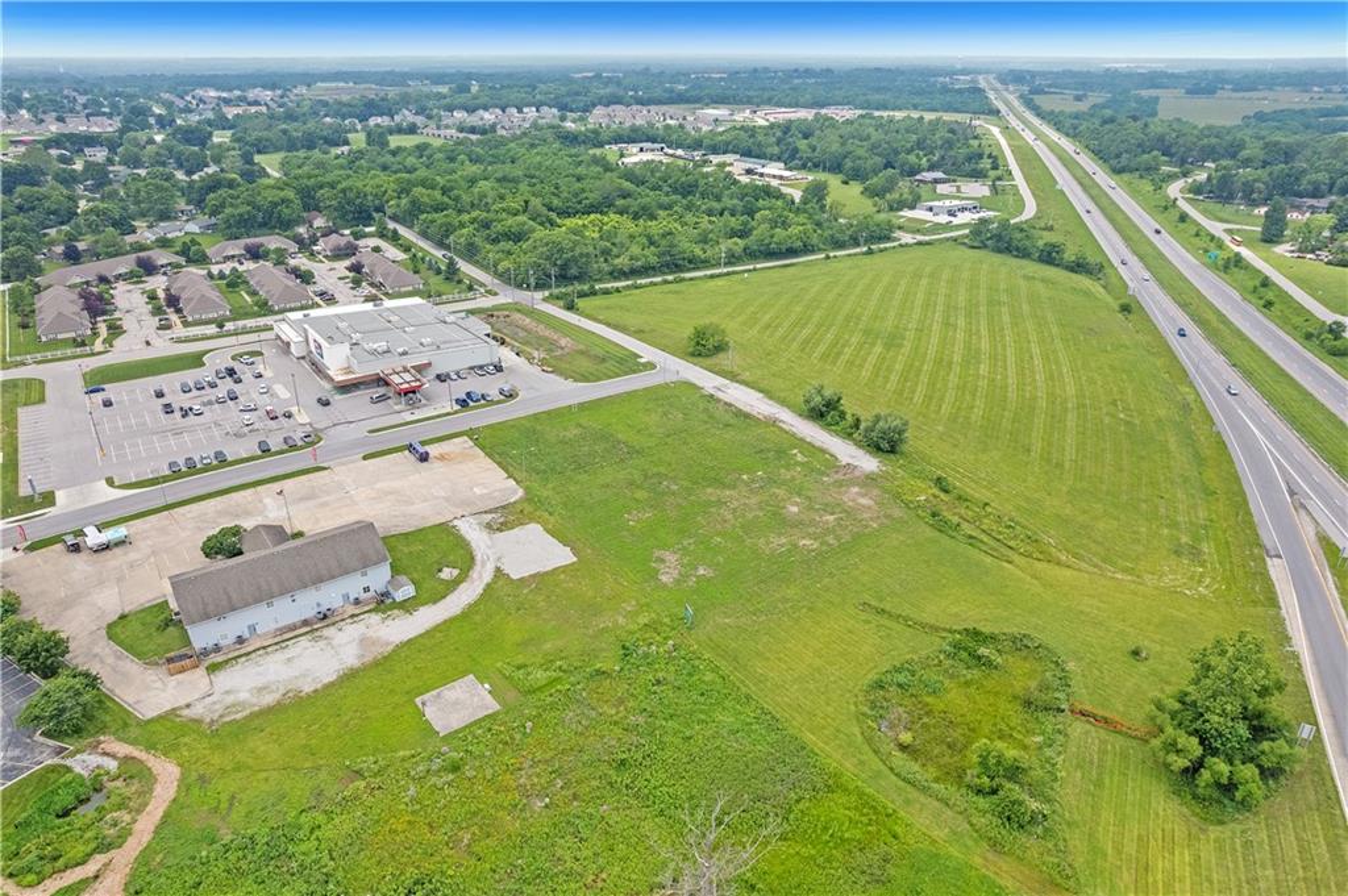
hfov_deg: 78.6
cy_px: 448
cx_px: 674
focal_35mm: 22
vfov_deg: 57.1
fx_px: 823
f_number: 2.8
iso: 100
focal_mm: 8.38
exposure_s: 1/2500
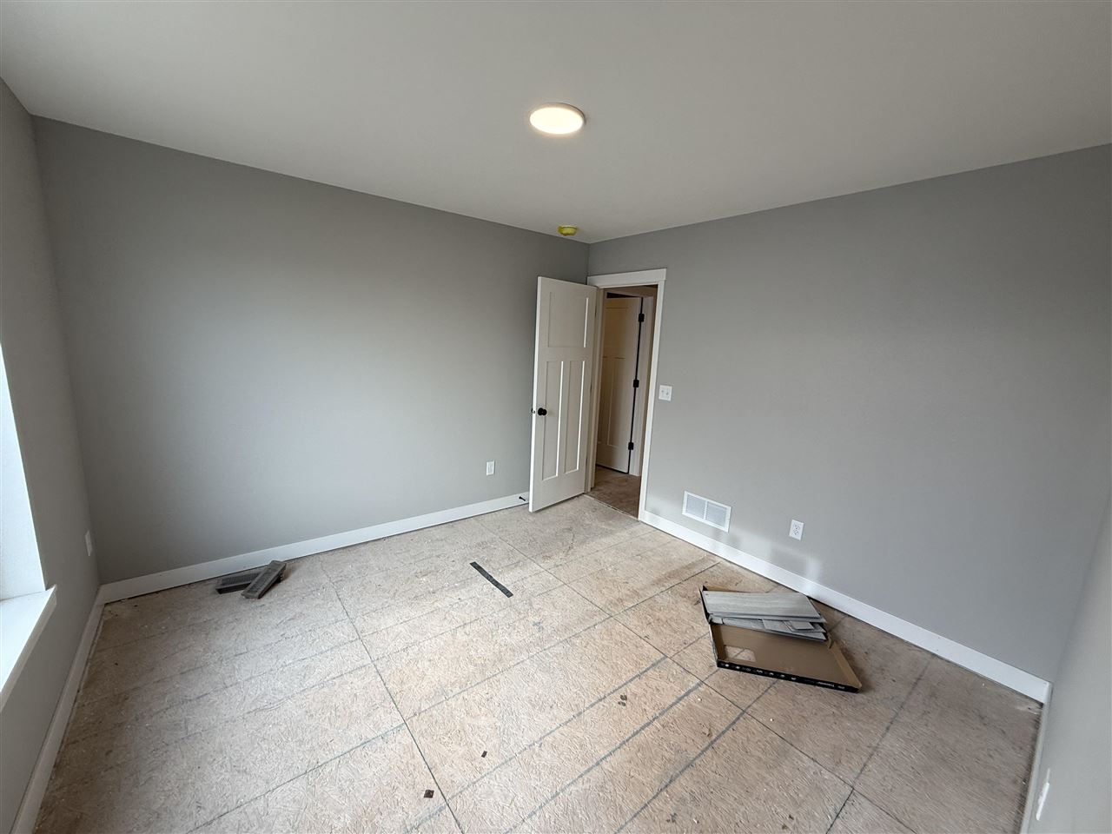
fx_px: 450
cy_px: 417
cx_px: 556
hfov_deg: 102.1
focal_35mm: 14
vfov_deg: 85.7
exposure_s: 1/117
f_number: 2.2
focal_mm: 2.22
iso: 50
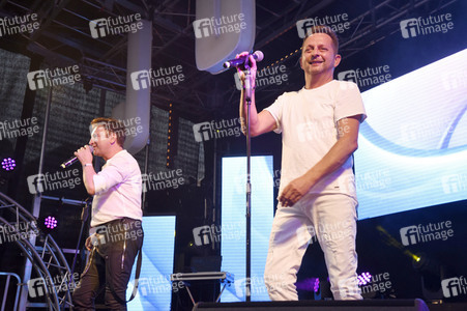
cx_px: 234
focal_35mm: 46
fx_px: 596
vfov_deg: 29.2
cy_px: 156
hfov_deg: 42.8
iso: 1250
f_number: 8
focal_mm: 46
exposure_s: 1/160
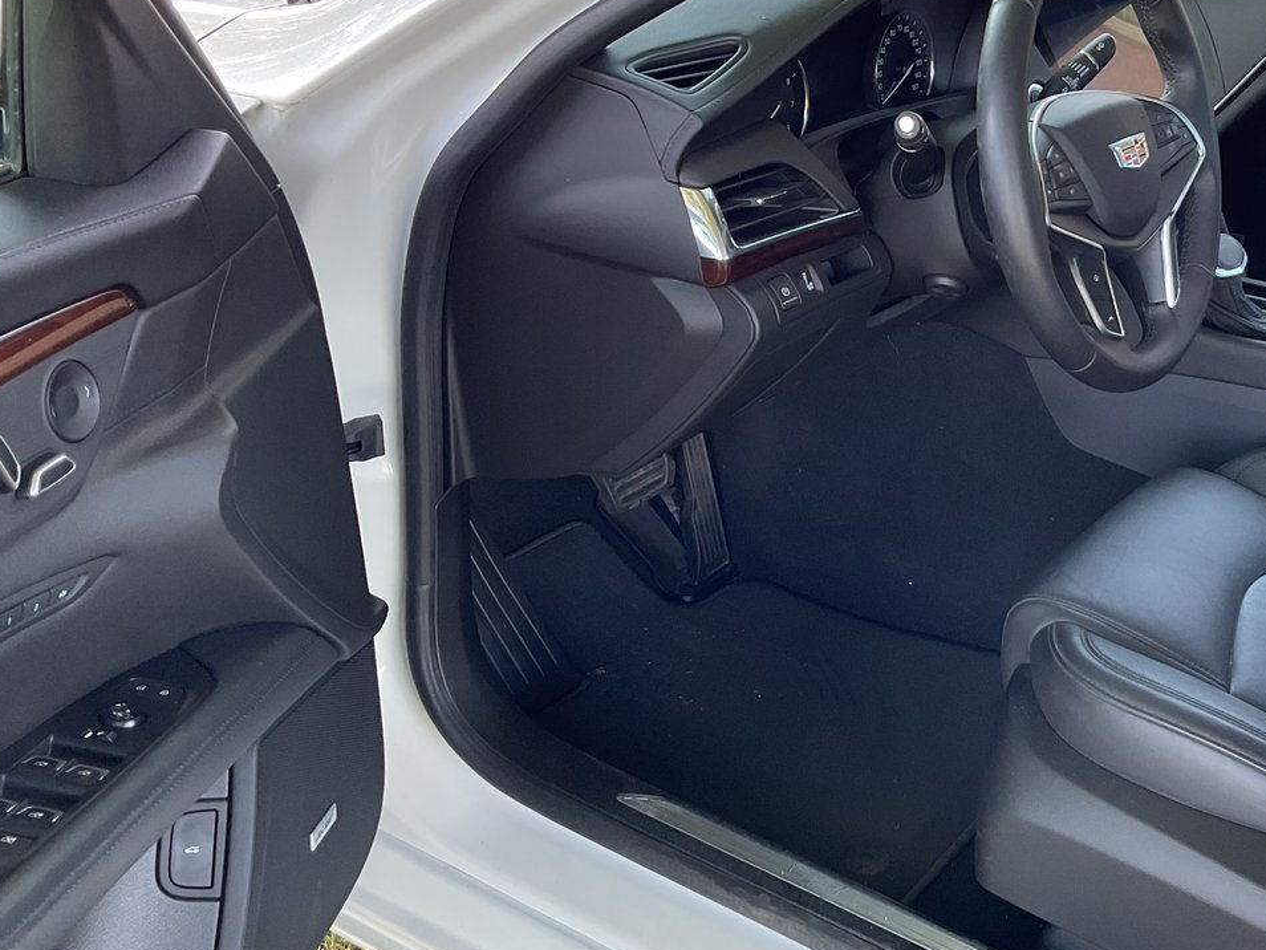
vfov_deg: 31.5
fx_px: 1683
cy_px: 458
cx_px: 910
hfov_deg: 40.4
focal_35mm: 46
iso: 40
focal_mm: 3
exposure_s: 1/60
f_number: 1.8
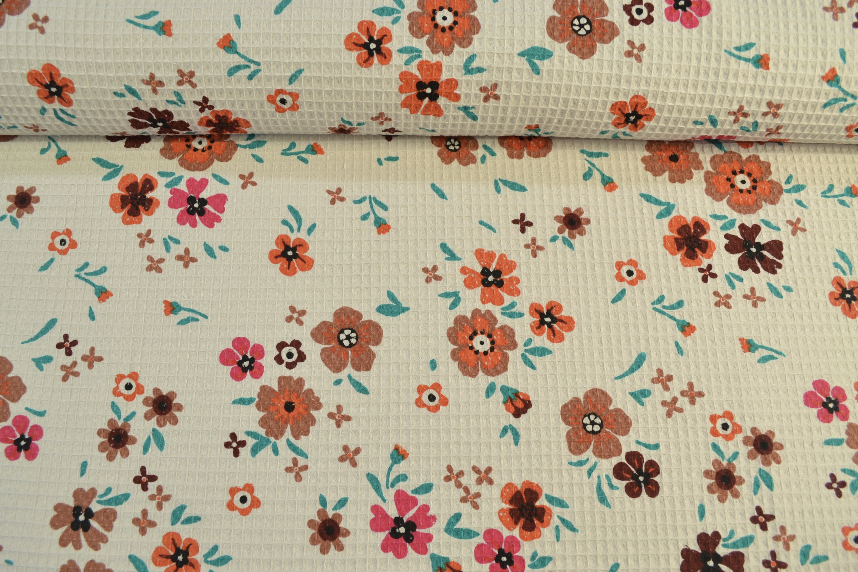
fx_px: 643
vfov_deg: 47.9
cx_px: 429
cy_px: 286
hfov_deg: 67.4
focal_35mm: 27
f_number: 5.6
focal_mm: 18
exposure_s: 1/20
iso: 100
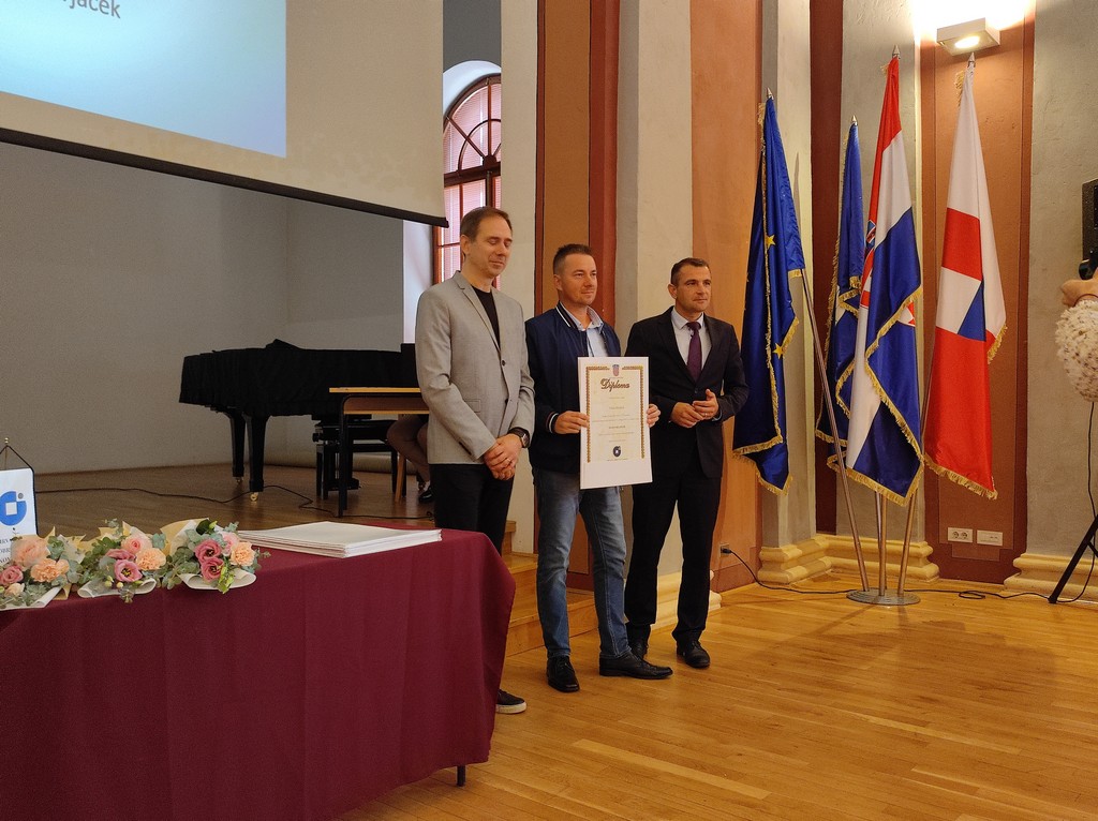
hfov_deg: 69.4
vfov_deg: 54.8
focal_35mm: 25
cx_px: 549
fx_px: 792
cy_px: 410
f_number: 1.79
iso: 727
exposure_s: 1/33
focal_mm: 4.7
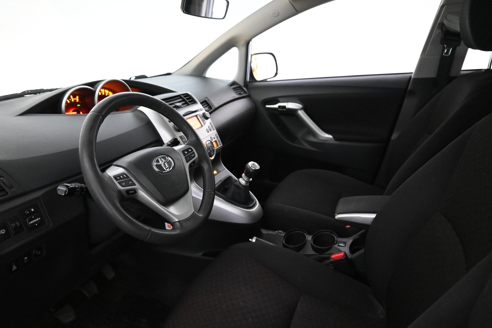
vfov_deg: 53.1
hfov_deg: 73.7
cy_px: 164
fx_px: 328
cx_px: 246
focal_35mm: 24
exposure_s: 1/60
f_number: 3.5
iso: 5600
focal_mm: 16
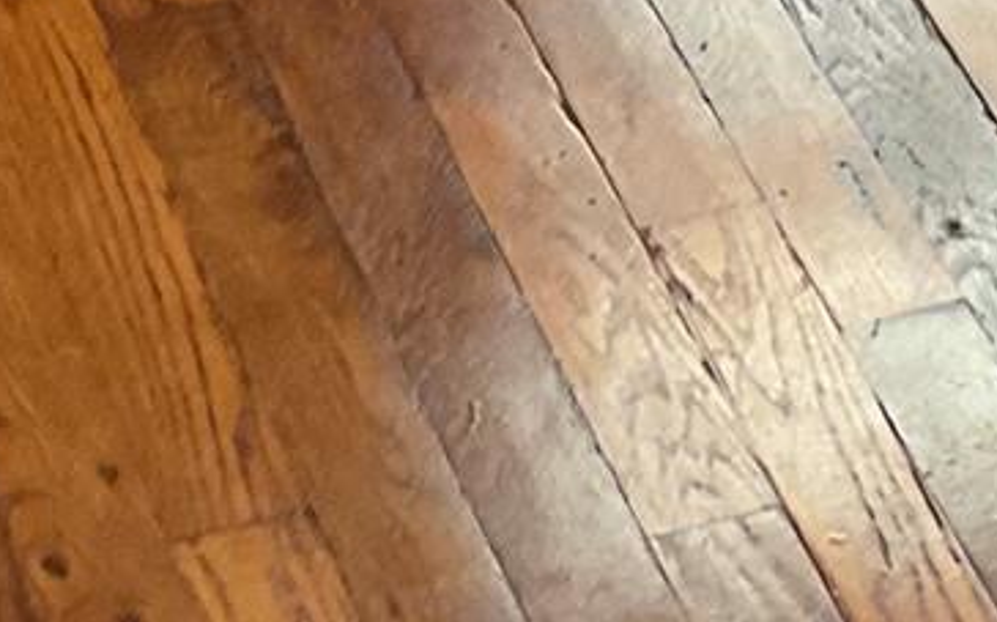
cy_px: -252
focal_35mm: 173
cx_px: 622
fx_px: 4698
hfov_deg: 12.1
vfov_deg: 7.5
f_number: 1.8
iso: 160
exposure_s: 1/60
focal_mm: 3
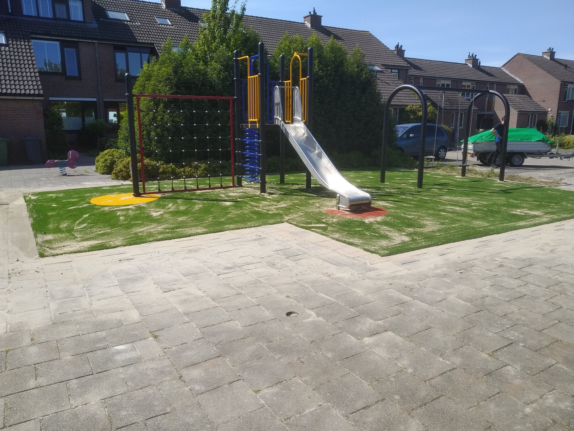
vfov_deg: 53.1
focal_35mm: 26
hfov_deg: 67.3
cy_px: 216
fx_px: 431
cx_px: 287
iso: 100
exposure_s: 1/977
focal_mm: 3.82
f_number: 2.2
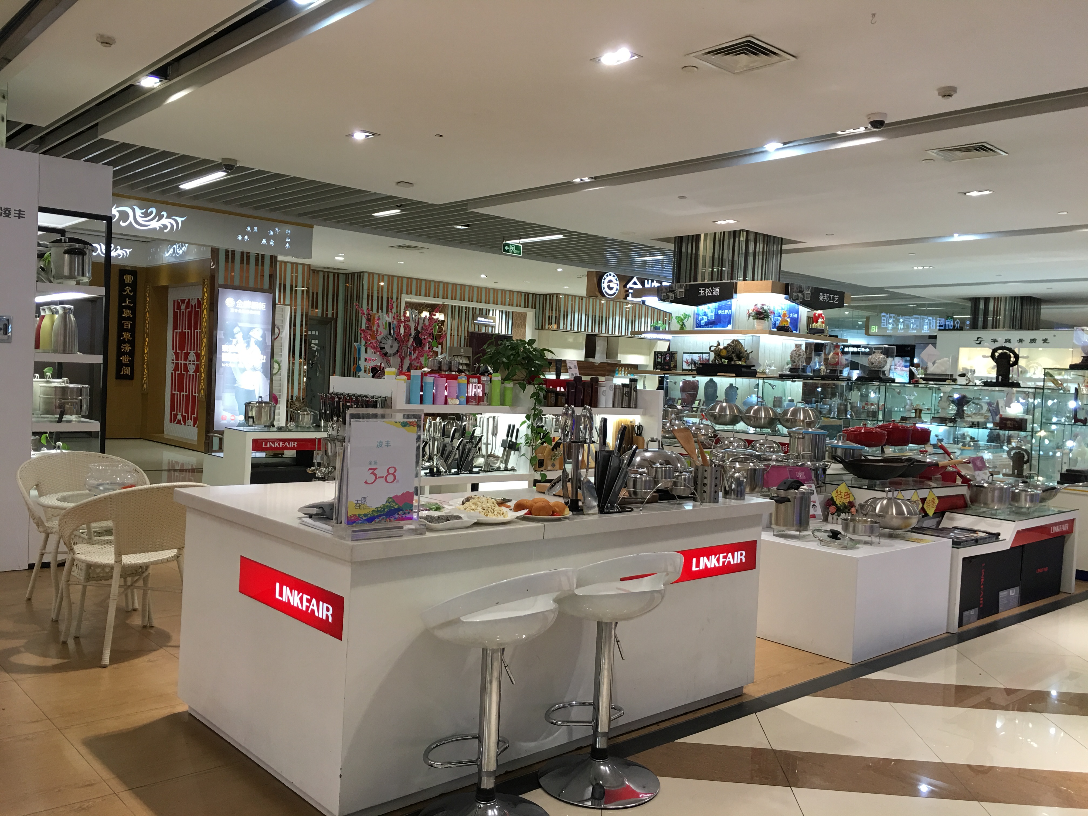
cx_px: 544
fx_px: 911
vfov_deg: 48.2
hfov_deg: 61.7
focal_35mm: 29
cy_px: 408
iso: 50
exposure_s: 1/33
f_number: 2.2
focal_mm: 4.15
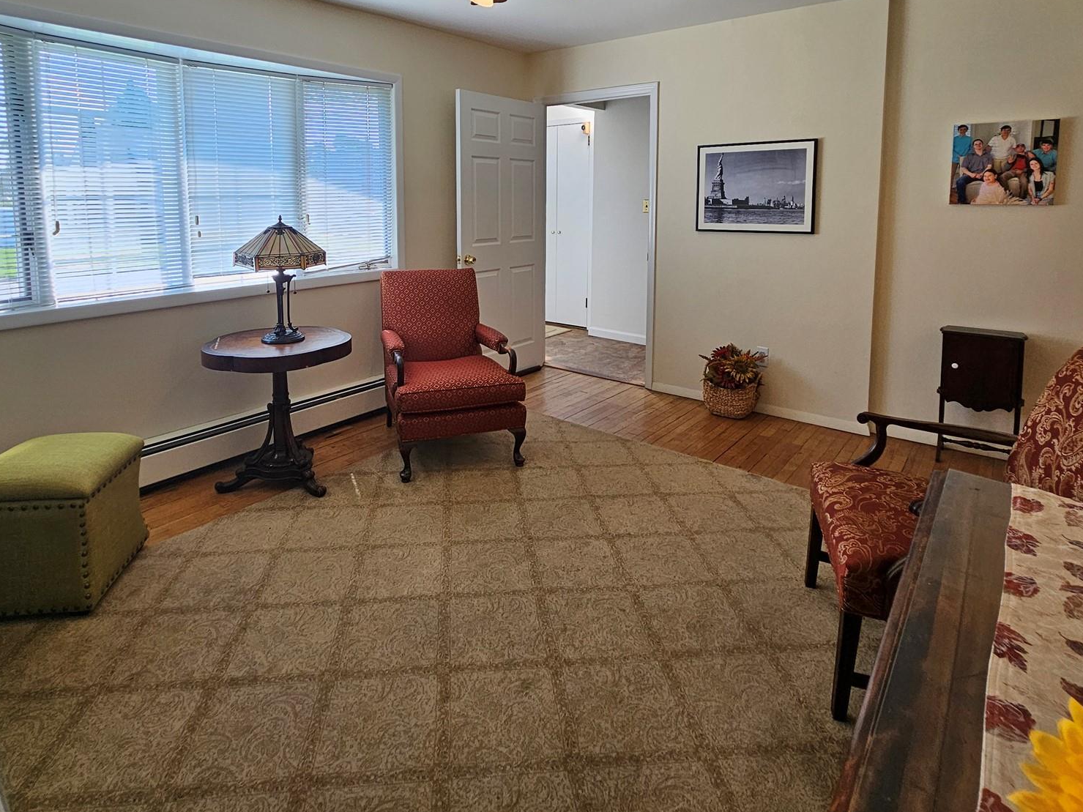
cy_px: 260
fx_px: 563
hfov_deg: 87.7
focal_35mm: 18
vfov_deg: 69.2
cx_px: 511
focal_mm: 2.2
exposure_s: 1/120
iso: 80
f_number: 2.2
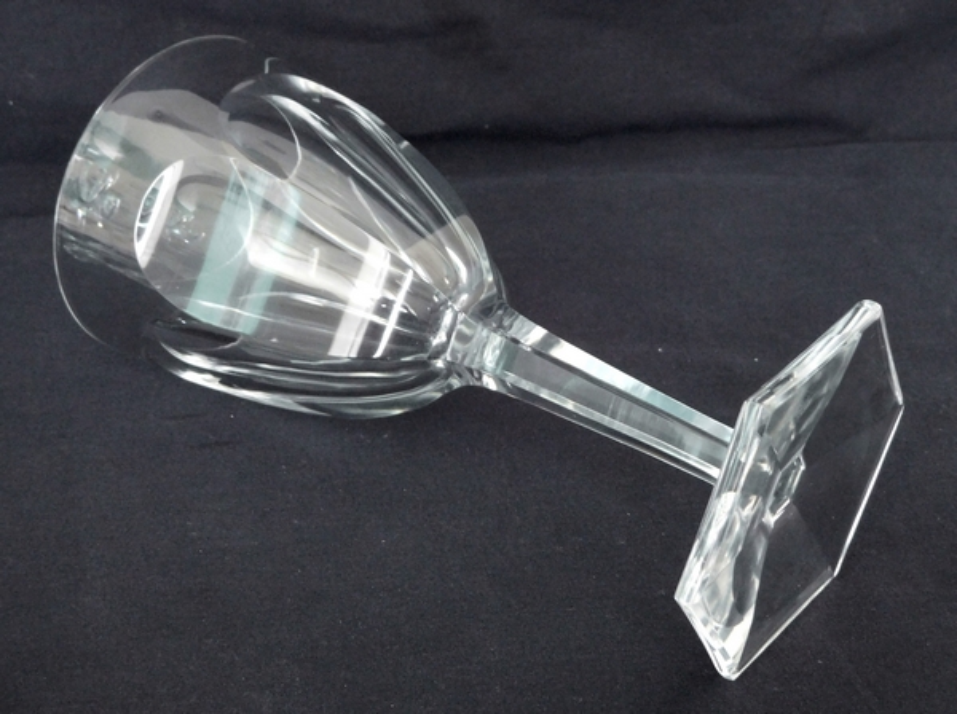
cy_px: 357
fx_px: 1518
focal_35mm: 55
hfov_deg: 35.0
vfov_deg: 26.5
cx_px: 478
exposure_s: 1/8
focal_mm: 9.8
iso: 720
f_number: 4.2
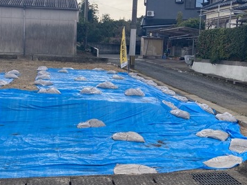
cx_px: 106
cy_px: 101
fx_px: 357
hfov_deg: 38.1
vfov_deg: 29.1
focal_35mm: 50
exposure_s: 1/759
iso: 20
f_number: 1.8
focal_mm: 3.99
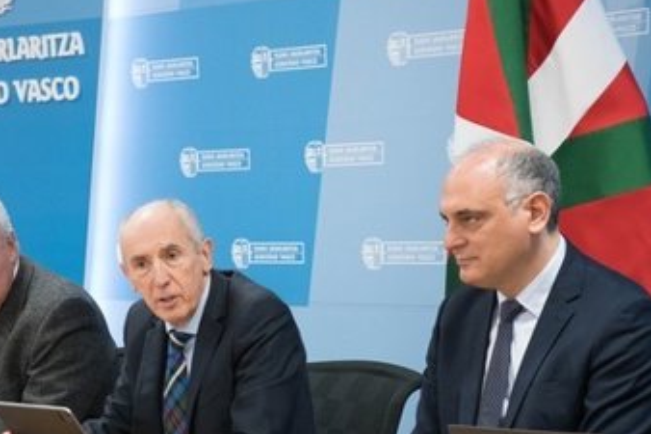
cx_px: 129
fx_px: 2548
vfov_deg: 9.7
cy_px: 420
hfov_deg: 14.5
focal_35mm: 141
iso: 5000
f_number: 5.6
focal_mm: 69
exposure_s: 1/160
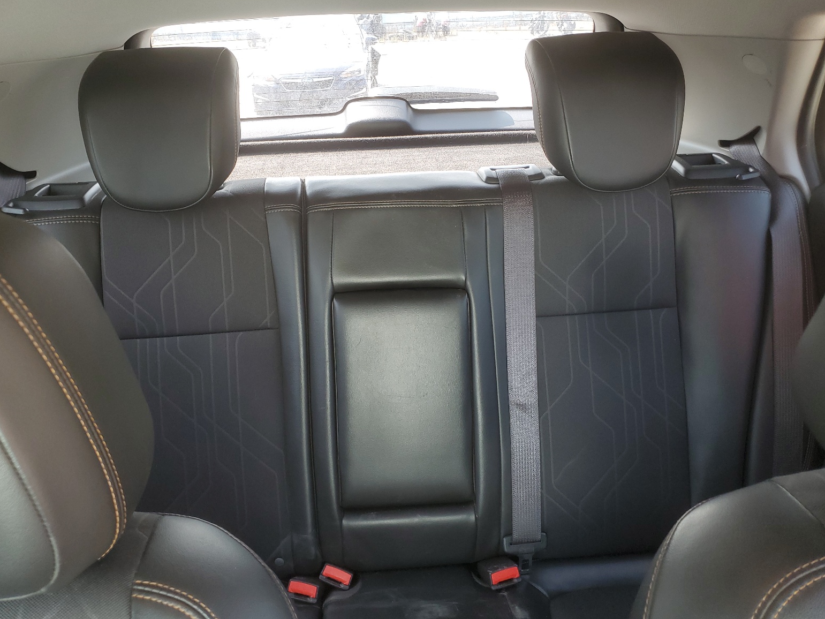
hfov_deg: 65.3
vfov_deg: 51.4
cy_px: 302
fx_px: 644
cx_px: 419
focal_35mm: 27
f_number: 1.5
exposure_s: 1/60.2
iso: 57
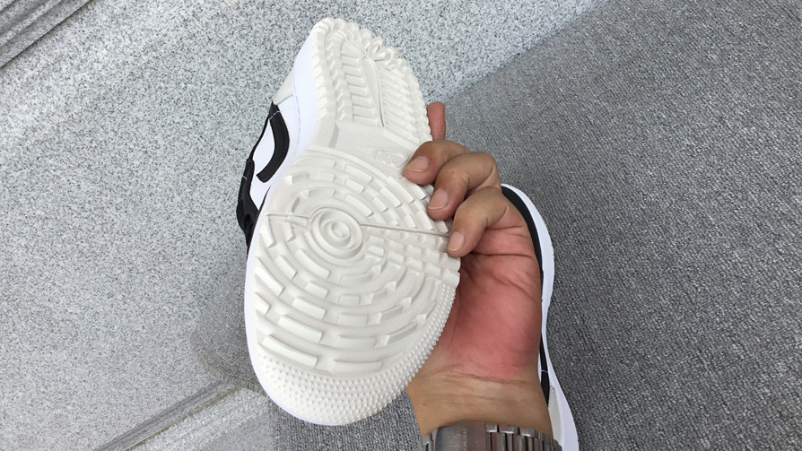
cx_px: 400
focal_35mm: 34
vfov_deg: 34.5
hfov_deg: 58.0
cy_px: 166
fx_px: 723
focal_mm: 3.3
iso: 25
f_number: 2.4
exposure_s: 1/424
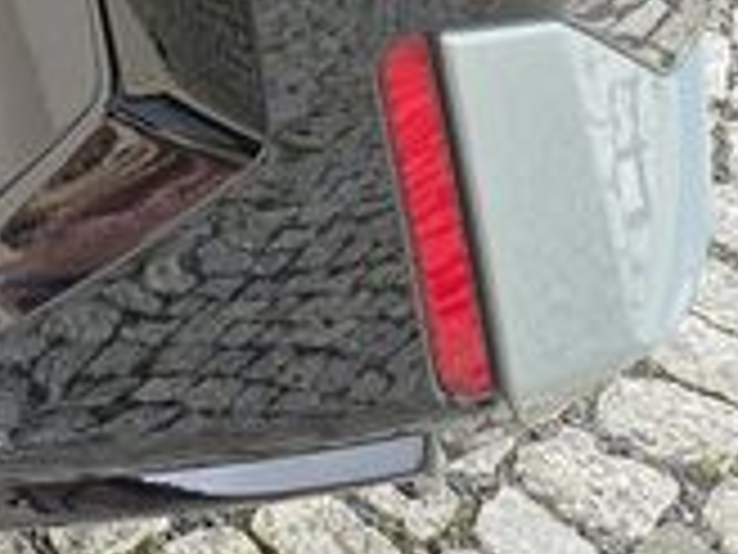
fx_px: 2558
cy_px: -507
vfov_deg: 11.3
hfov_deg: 13.6
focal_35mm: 120
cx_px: -819
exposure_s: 1/180
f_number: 1.7
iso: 32
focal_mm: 6.25
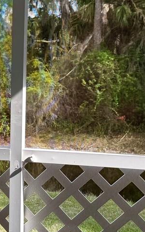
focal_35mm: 84
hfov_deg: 14.8
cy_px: 111
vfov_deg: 24.6
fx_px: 531
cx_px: -45
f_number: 1.78
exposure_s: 1/423
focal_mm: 6.76
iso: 80
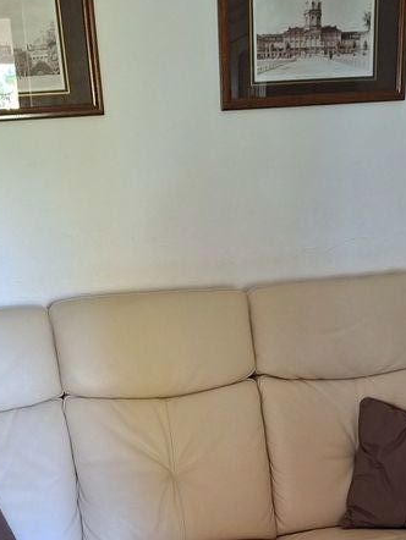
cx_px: 187
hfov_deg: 28.0
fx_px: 812
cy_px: 545
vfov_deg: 33.5
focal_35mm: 52
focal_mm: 5.54
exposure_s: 1/25
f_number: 1.8
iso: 320
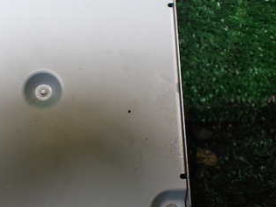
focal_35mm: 57
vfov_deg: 25.6
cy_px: 92
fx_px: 454
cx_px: 40
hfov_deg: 32.5
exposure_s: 1/125
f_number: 2.3
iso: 160
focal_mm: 5.4
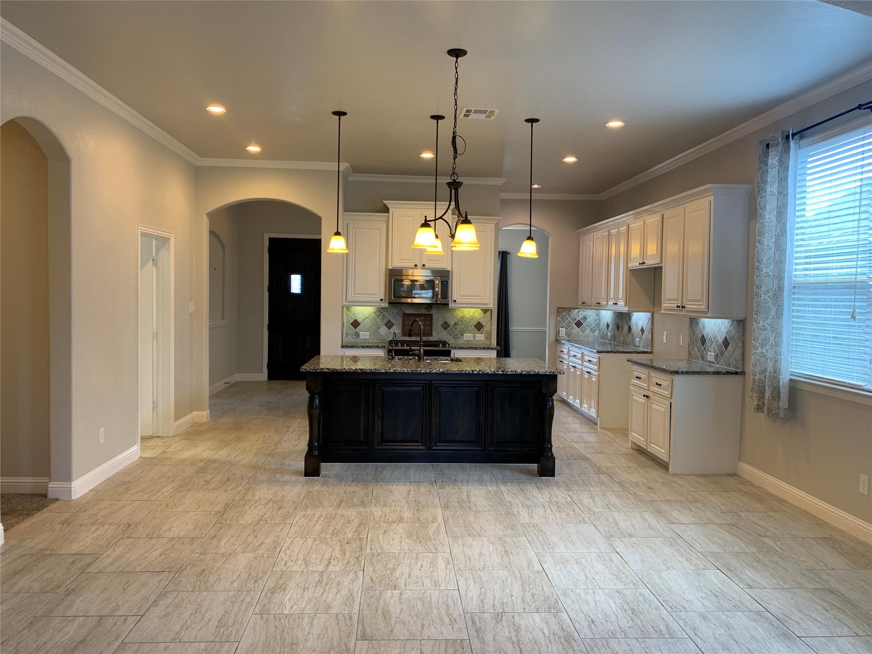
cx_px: 436
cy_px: 327
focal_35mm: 26
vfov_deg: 53.1
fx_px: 655
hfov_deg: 67.3
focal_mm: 4.25
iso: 80
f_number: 1.8
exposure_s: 1/60
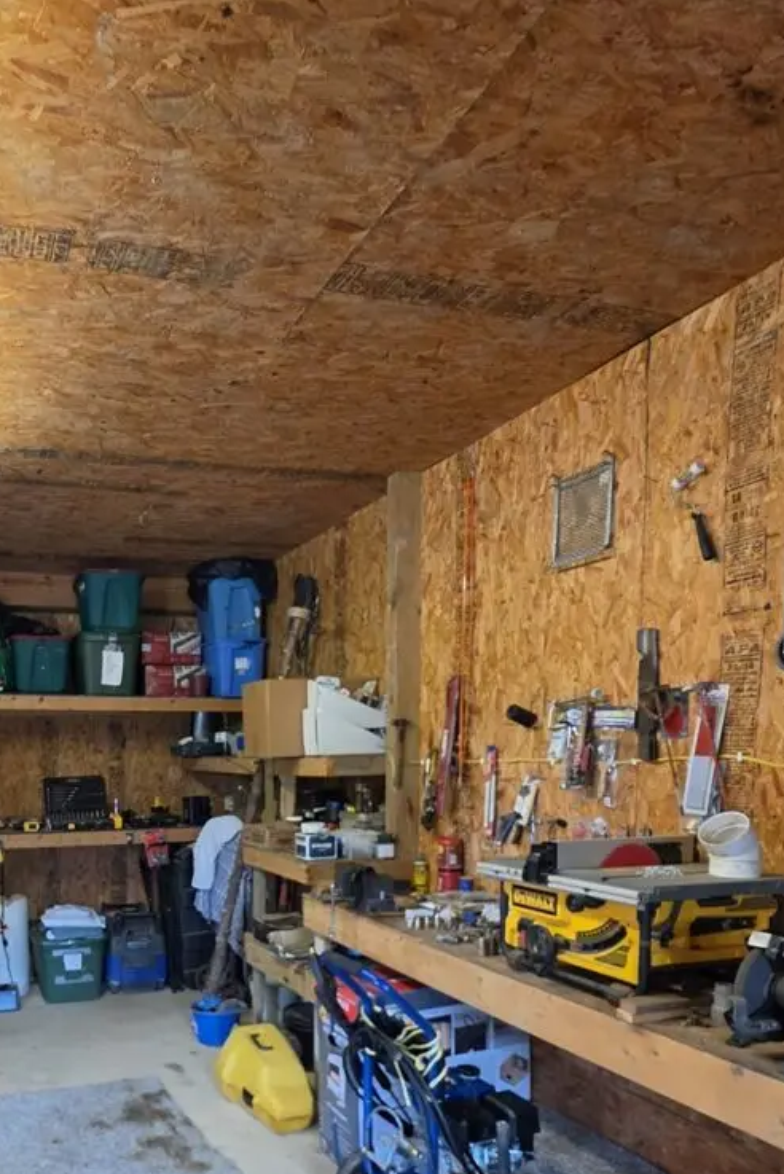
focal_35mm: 22
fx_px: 718
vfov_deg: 75.4
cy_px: 809
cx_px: 155
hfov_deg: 53.4
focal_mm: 2.2
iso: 320
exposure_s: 1/60
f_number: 1.9
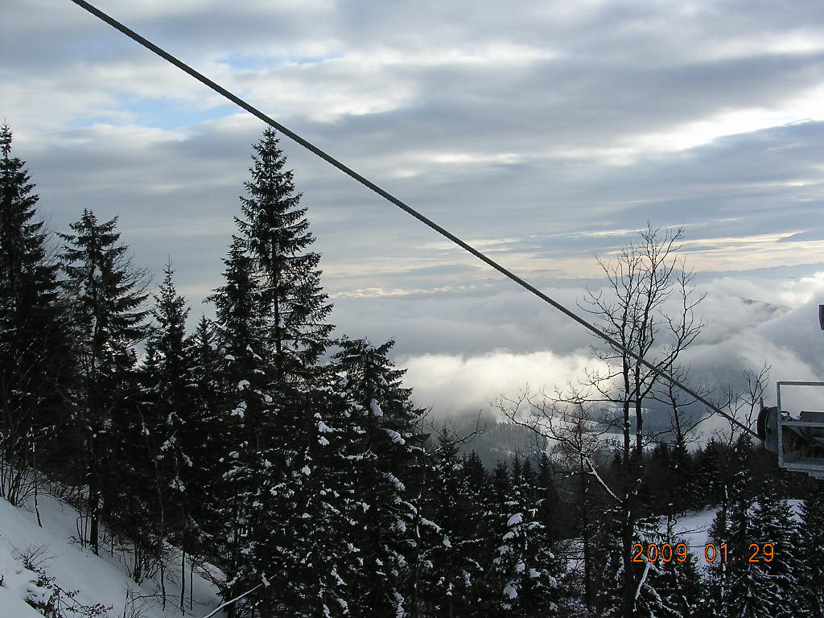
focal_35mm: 38
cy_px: 309
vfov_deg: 37.7
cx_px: 412
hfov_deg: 49.0
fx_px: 905
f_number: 5.6
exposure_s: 1/211
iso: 100
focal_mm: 5.8
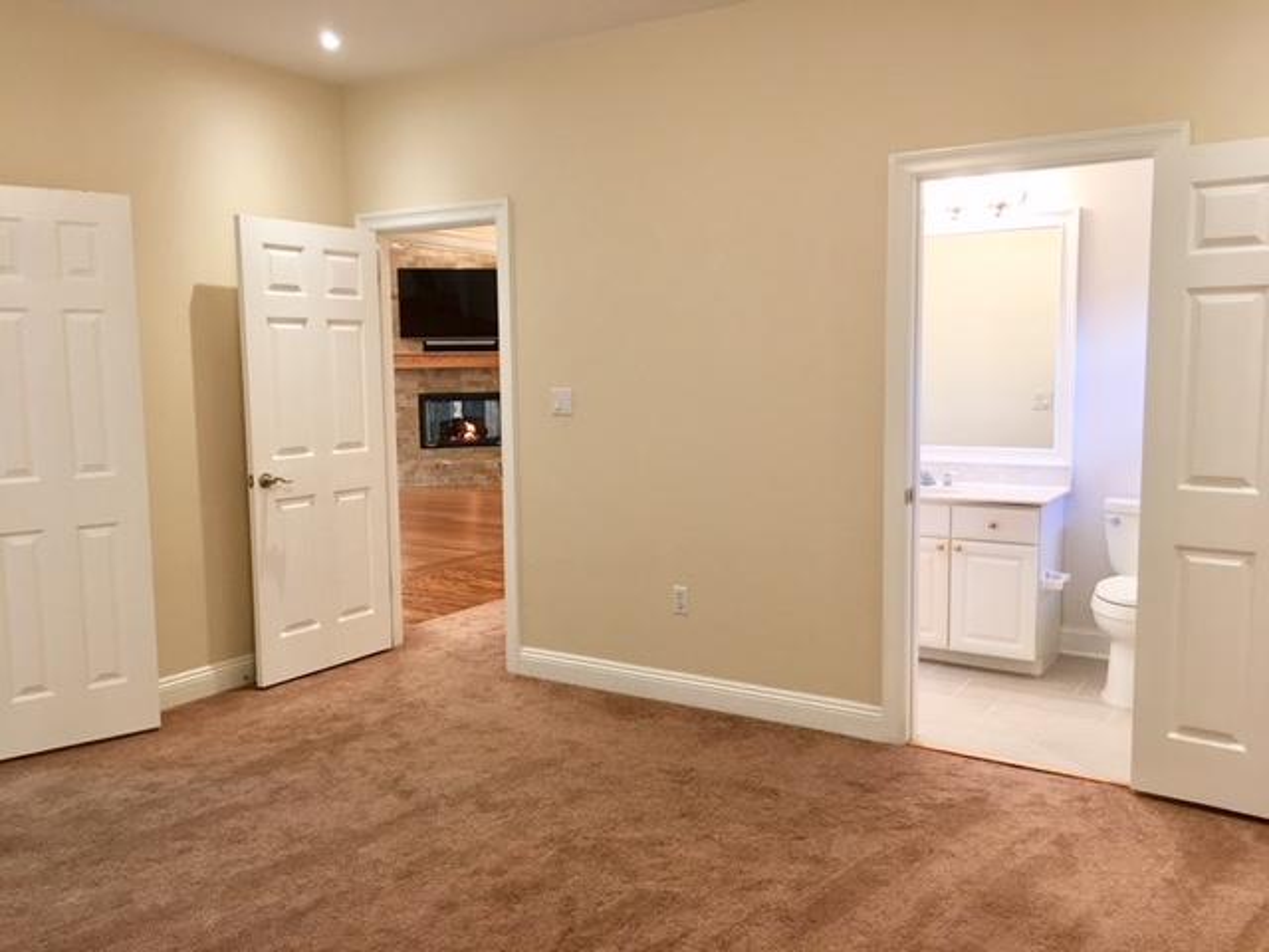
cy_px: 476
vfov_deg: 48.2
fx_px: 1063
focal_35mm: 29
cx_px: 634
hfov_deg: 61.7
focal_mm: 4.15
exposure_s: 1/15
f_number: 2.2
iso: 40
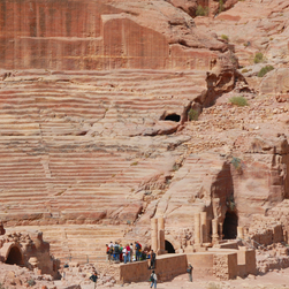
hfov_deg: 8.2
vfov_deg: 8.2
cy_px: 131
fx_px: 2010
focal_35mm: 213
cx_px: 79
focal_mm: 95
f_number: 14
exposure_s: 1/320
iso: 200
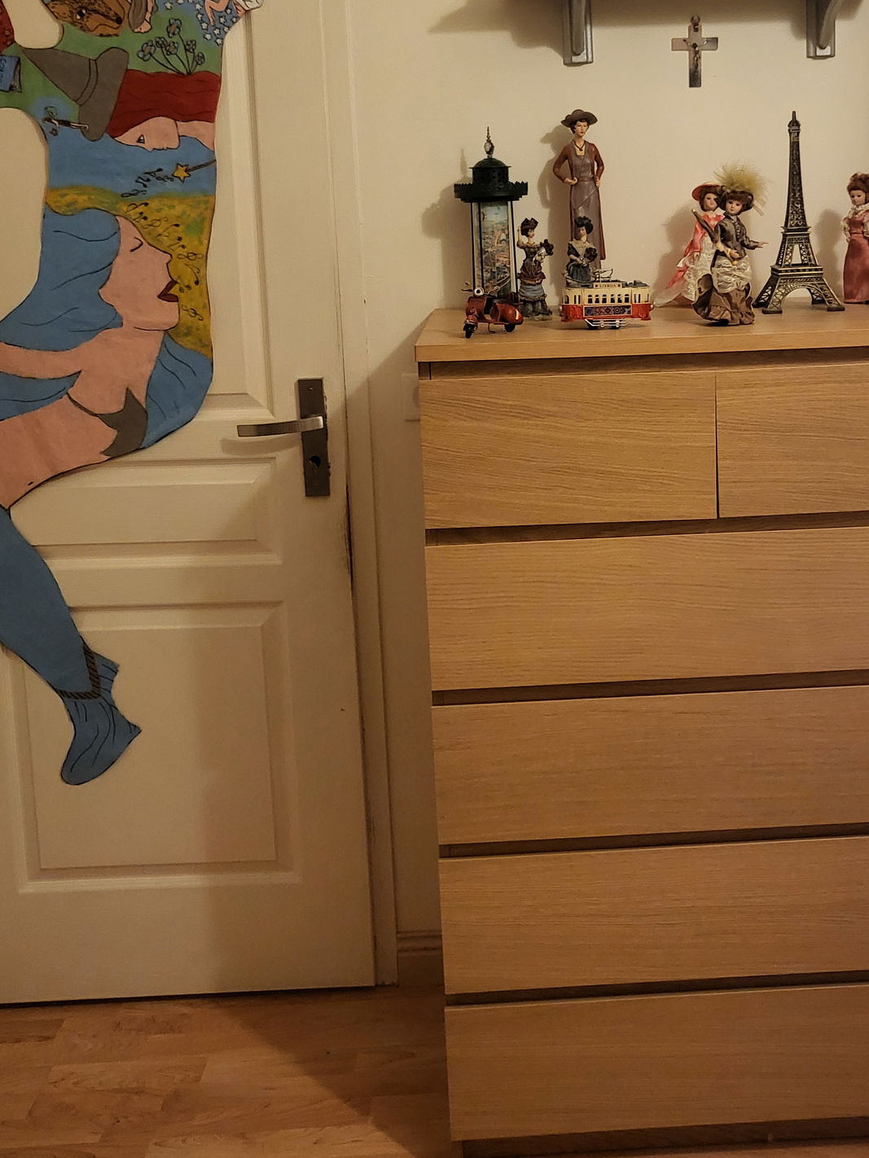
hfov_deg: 36.5
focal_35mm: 39
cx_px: 567
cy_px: 388
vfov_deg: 47.1
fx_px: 1305
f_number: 1.8
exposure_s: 1/50
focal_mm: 4.25
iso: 640
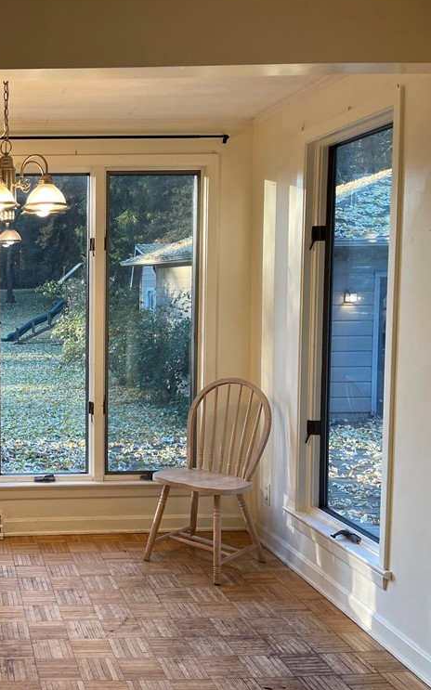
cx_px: -15
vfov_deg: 51.6
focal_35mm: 38
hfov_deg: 30.8
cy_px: 343
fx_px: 715
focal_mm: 5.1
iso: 100
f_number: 1.6
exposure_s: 1/120
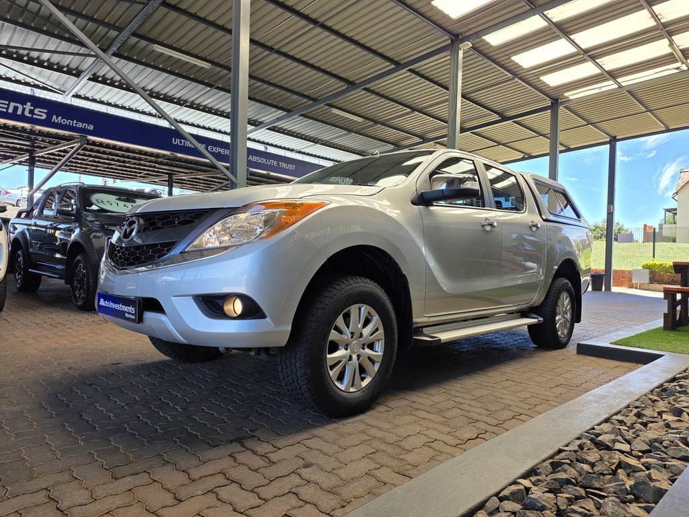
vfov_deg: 58.9
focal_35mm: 23
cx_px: 344
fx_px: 458
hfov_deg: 73.9
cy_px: 258
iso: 50
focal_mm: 6.25
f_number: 1.7
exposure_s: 1/359
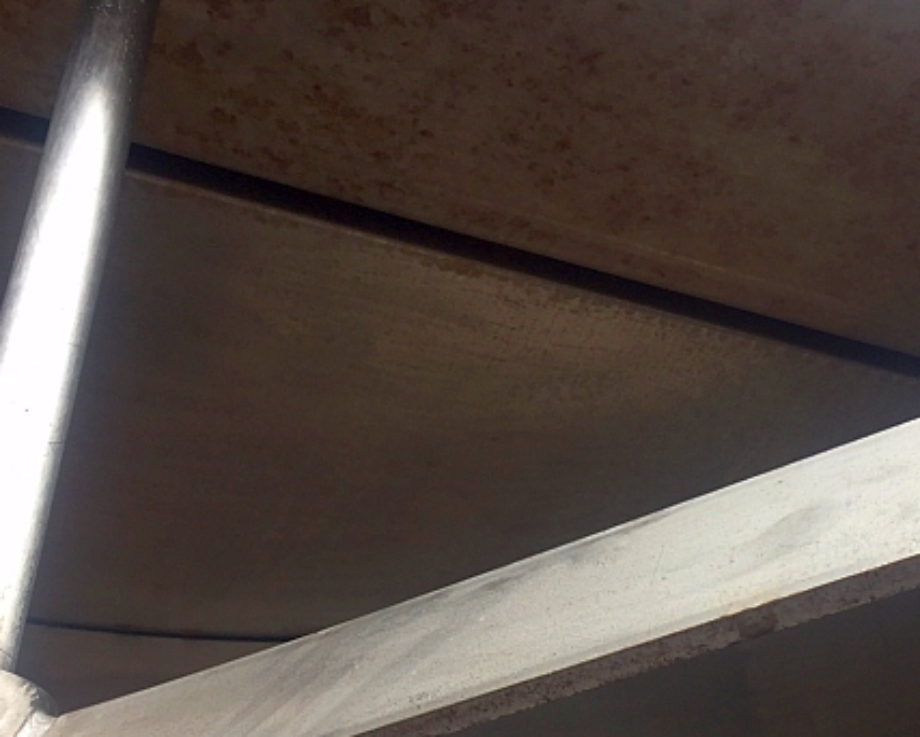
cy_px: 463
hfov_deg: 35.0
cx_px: 623
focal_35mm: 53
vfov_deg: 28.5
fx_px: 1444
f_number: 2.2
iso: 32
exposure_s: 1/130
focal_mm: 4.15
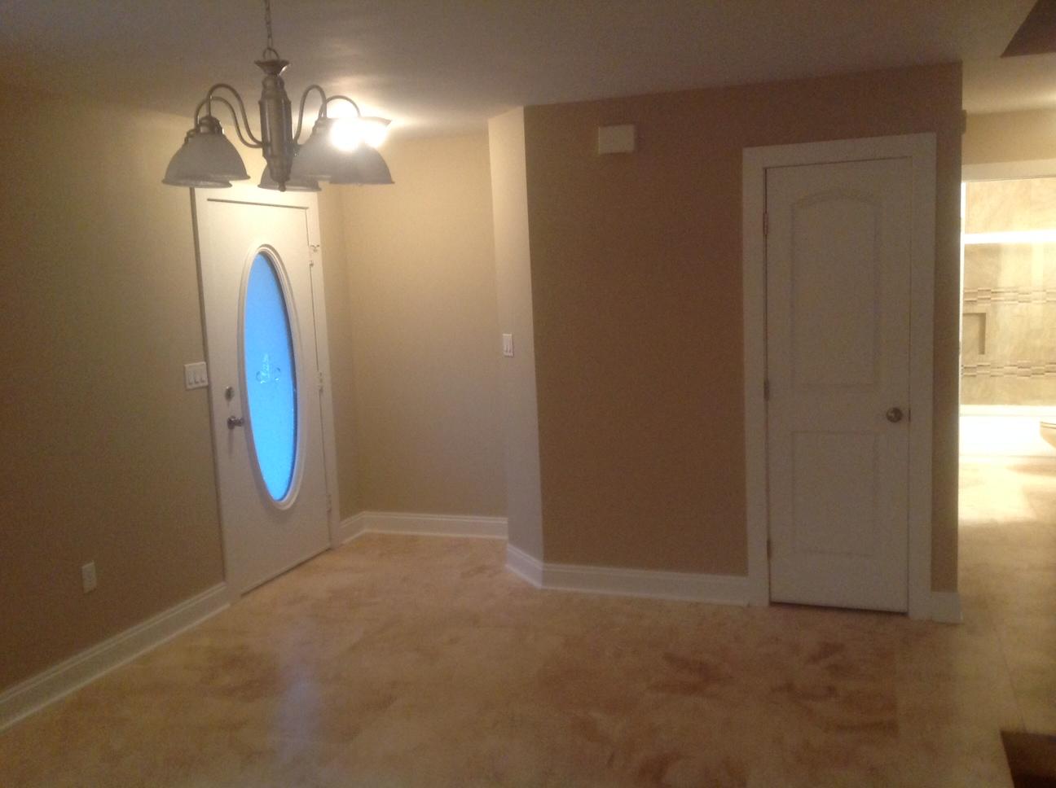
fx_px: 1066
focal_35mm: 35
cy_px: 394
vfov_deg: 40.6
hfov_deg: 52.7
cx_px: 528
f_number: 2.4
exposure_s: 1/15
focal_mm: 4.28
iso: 250
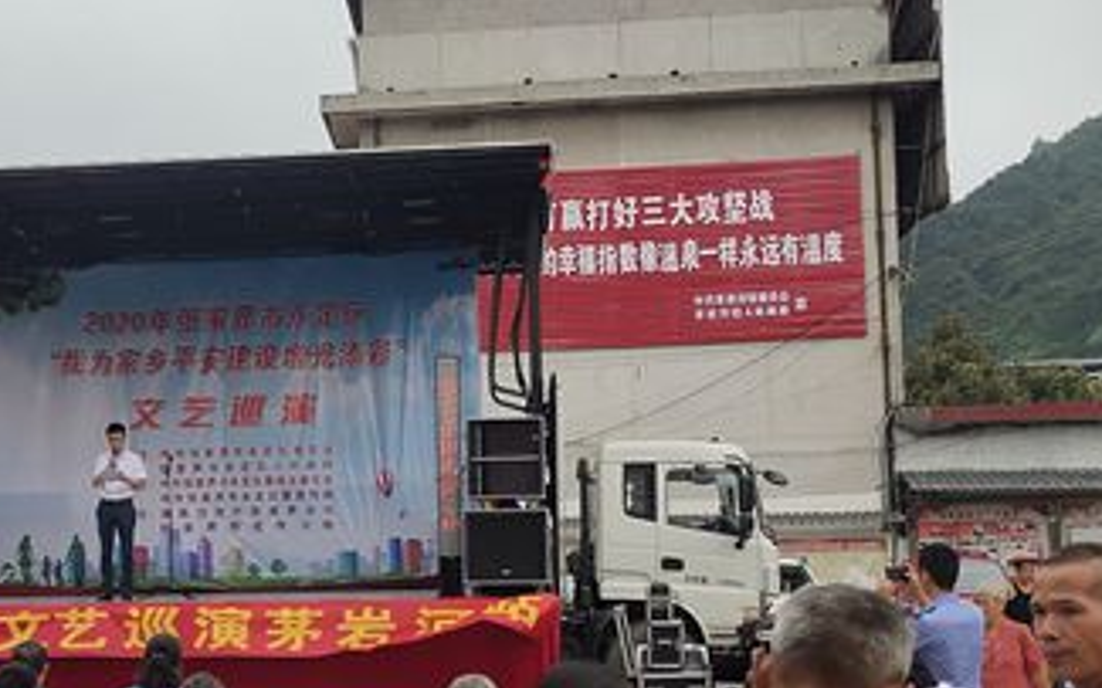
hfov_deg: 29.8
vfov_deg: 19.1
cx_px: 295
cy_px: 468
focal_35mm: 68
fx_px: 2042
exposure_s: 1/1484
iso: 50
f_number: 1.8
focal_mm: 4.27
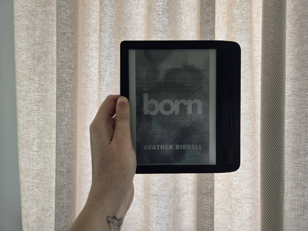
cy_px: 116
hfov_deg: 73.9
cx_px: 154
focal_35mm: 23
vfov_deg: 58.9
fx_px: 205
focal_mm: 5.4
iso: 200
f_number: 1.8
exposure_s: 1/180
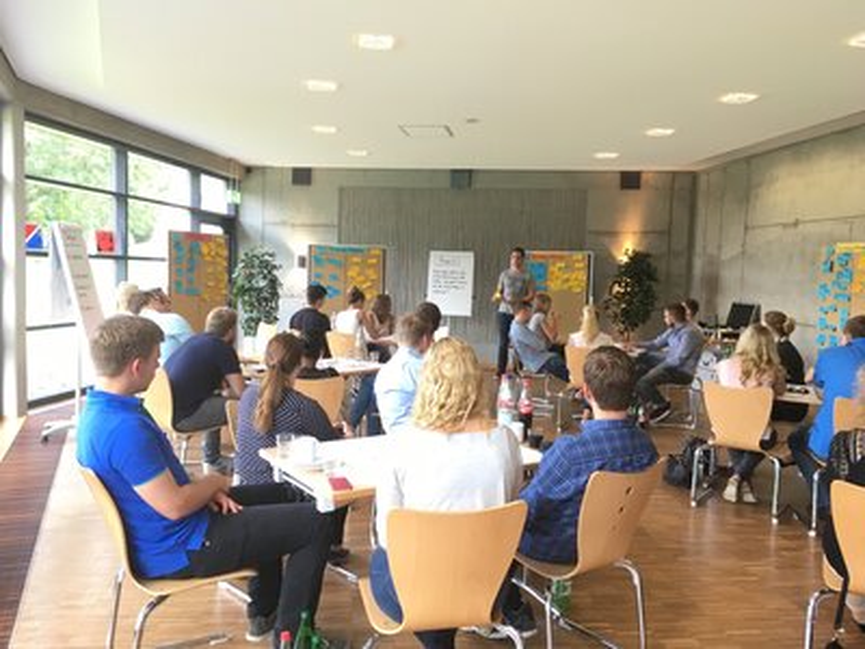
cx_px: 432
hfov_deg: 61.7
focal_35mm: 29
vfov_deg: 48.2
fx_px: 725
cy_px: 324
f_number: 2.2
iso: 64
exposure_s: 1/33
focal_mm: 4.15
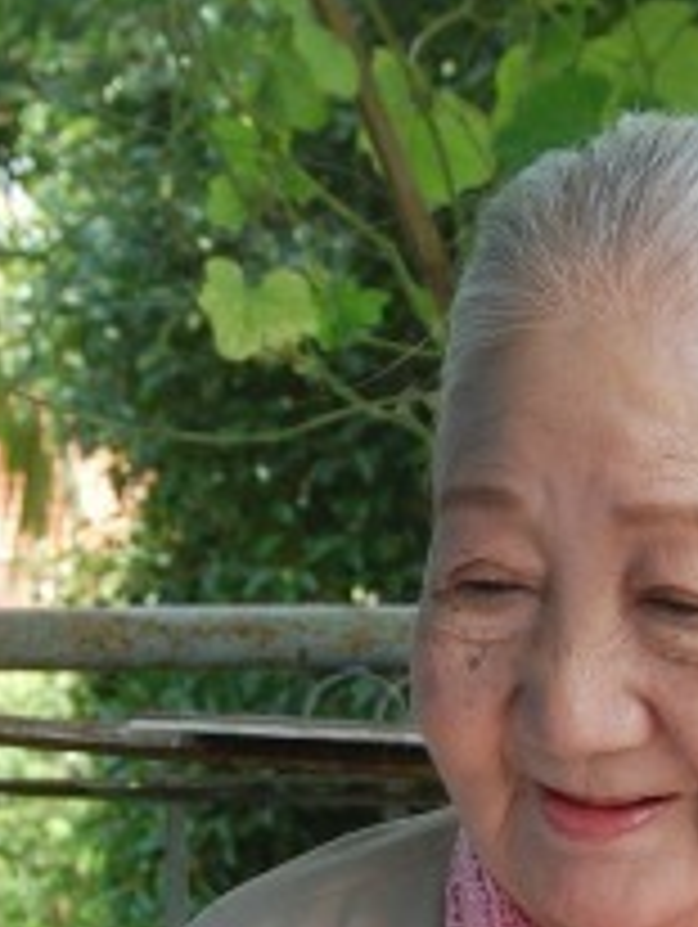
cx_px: 608
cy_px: 871
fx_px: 3933
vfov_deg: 13.3
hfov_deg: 10.1
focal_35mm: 147
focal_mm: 31
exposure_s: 1/125
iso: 400
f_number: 9
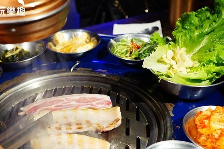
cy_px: 103
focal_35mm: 63
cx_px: 83
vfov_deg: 21.4
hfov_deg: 31.8
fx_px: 392
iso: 1000
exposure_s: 1/60
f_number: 4.5
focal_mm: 44
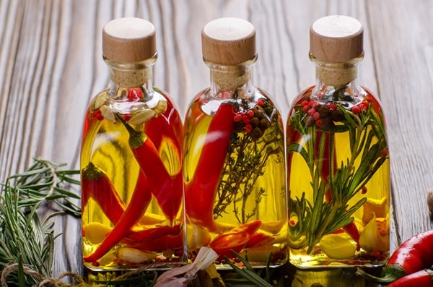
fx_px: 1980
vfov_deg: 8.3
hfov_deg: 12.5
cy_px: 144
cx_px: 216
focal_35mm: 165
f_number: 7.1
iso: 100
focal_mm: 110
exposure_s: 1/250
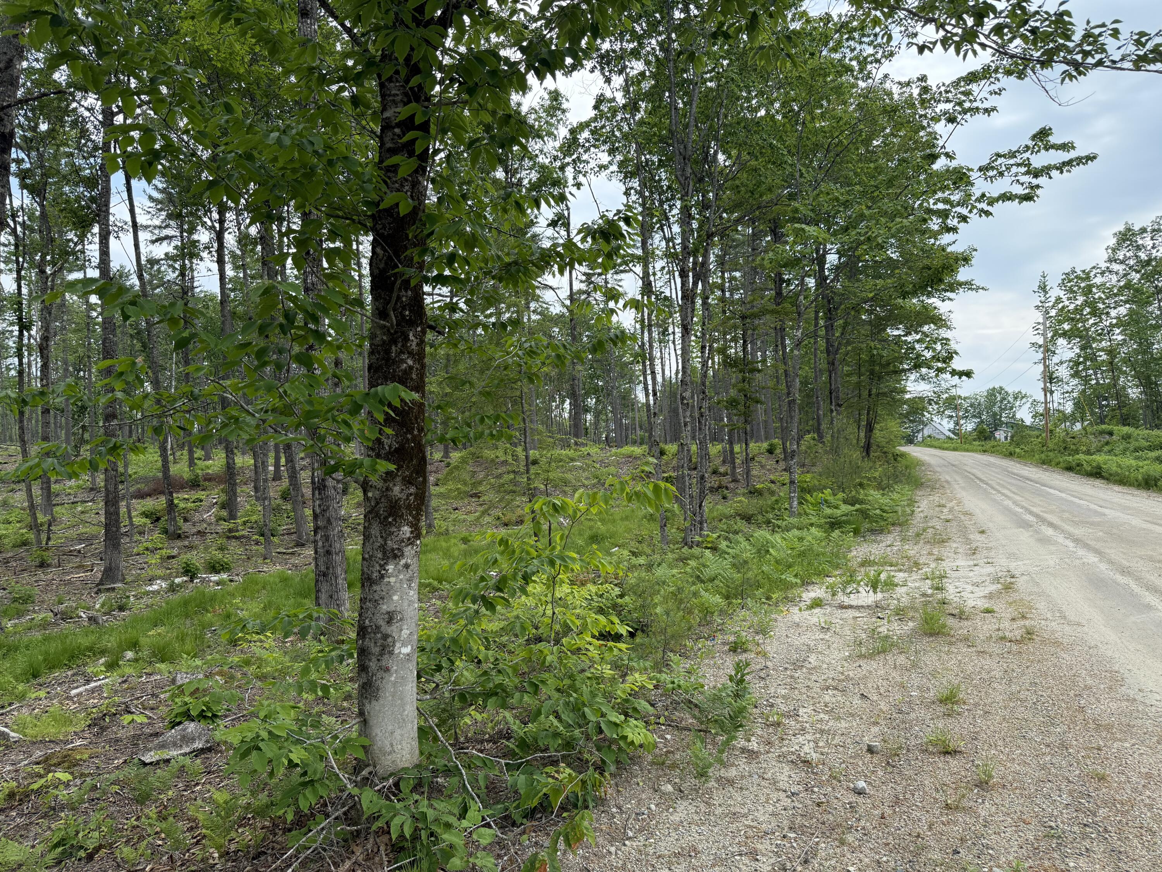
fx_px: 806
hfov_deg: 71.6
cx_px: 581
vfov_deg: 56.8
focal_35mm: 24
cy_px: 436
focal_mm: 6.76
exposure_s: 1/2299
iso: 100
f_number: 1.78
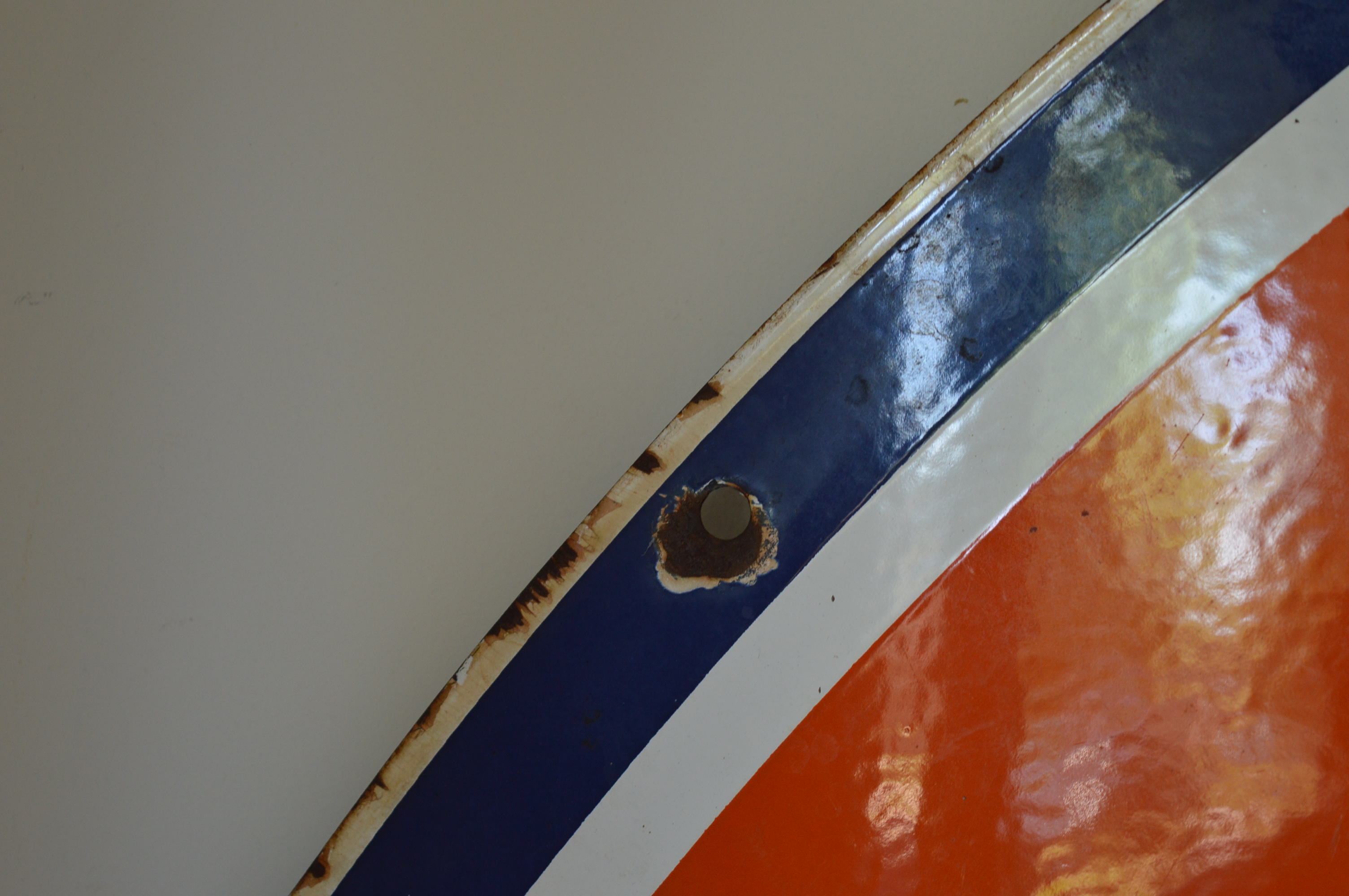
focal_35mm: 82
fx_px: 3089
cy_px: 448
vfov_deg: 16.5
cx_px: 674
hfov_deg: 24.6
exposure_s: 1/50
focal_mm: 55
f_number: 5.6
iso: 400
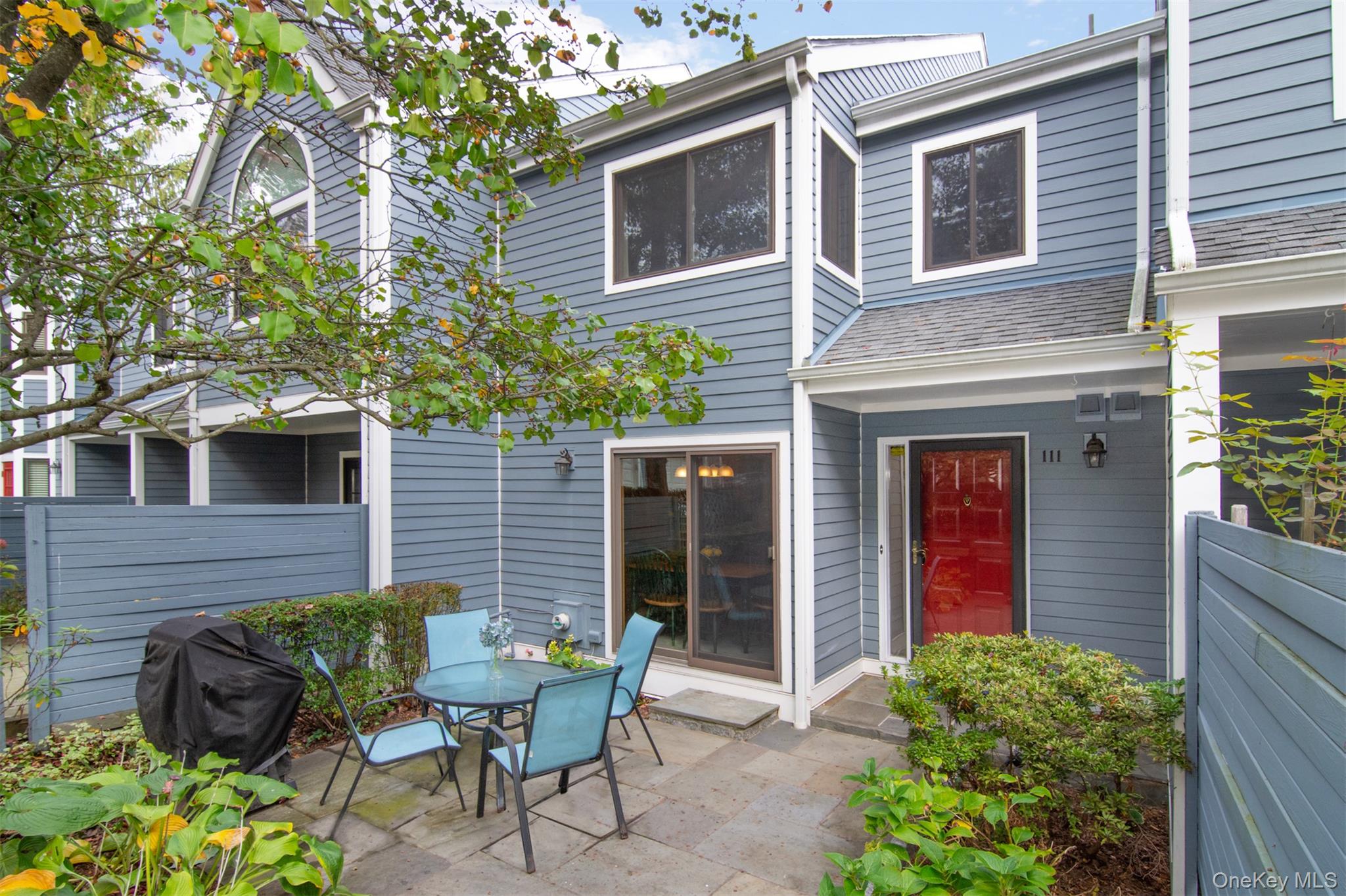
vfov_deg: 72.0
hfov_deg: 95.0
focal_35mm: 16
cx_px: 673
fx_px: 617
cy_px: 448
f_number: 9
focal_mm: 11
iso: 800
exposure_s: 1/100
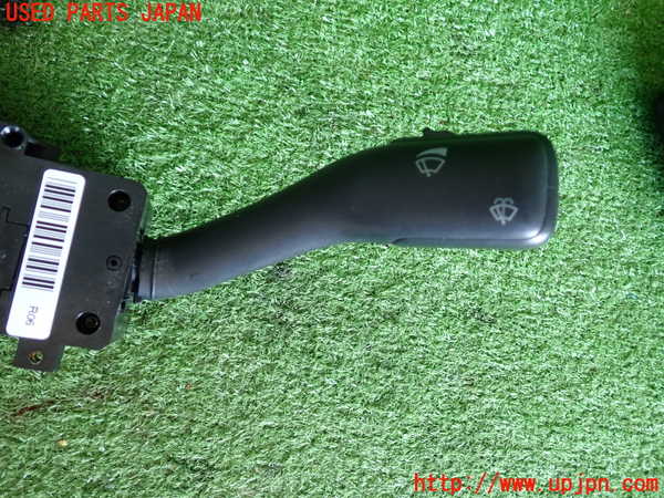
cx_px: 332
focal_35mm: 28
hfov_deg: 63.4
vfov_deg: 49.7
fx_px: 537
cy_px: 249
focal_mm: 5.05
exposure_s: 1/40
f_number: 2.2
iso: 200
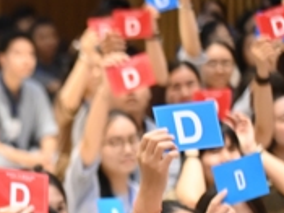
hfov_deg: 4.6
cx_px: -232
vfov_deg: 3.4
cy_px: 335
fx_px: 3517
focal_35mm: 429
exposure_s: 1/100
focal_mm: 120
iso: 4000
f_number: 4
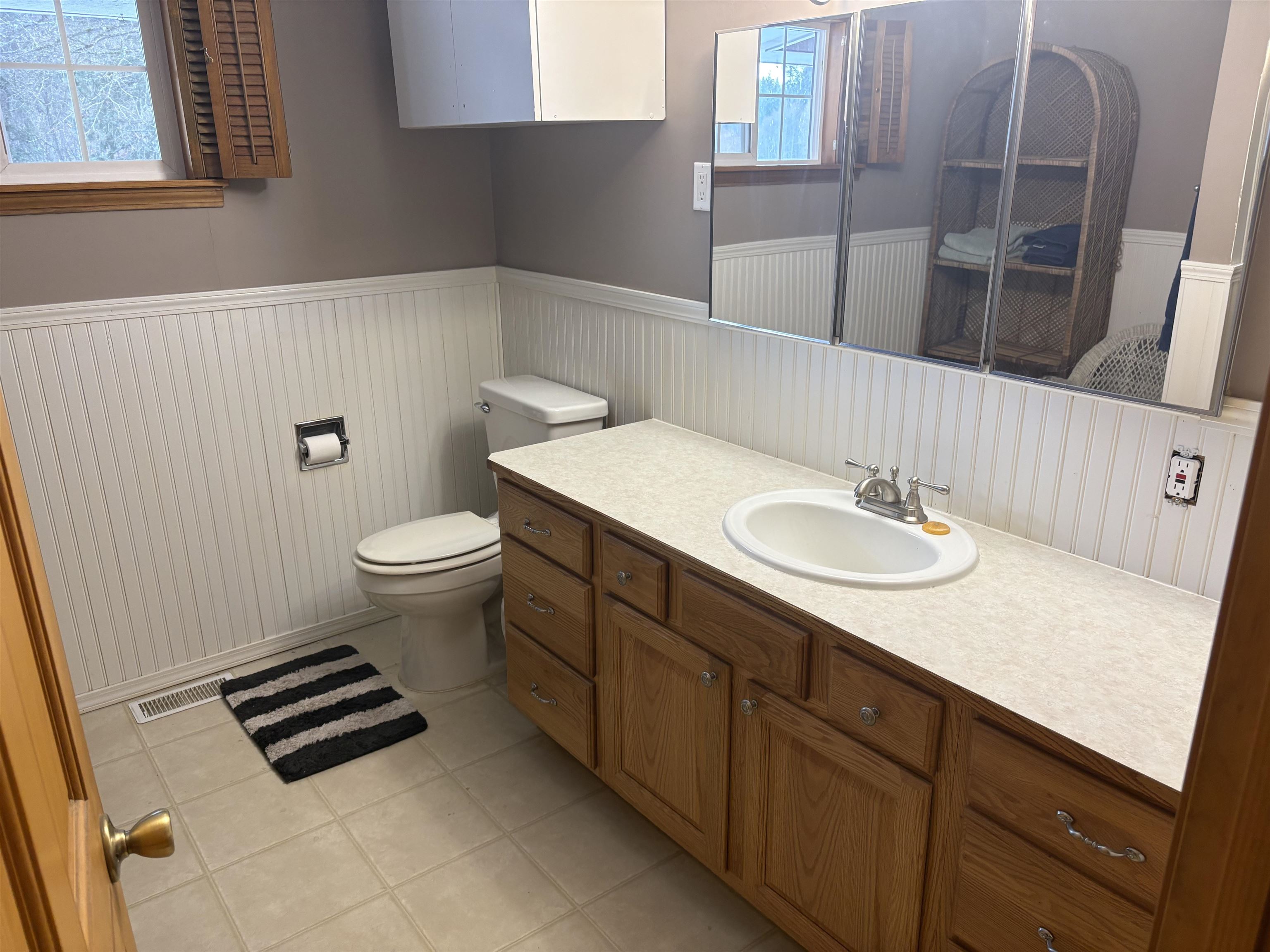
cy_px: 476
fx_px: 954
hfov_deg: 67.3
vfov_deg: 53.1
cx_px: 635
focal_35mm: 26
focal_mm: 5.96
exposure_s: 1/60
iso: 125
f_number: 1.6
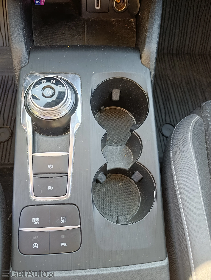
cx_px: 106
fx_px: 186
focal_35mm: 23
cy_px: 140
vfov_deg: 73.8
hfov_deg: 59.0
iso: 930
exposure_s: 1/100
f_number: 1.65
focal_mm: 6.11
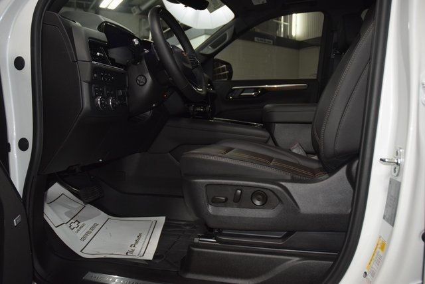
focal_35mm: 27
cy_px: 142
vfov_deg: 48.0
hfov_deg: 67.4
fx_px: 319
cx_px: 212
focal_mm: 18
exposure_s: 1/125
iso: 1600
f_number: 3.5
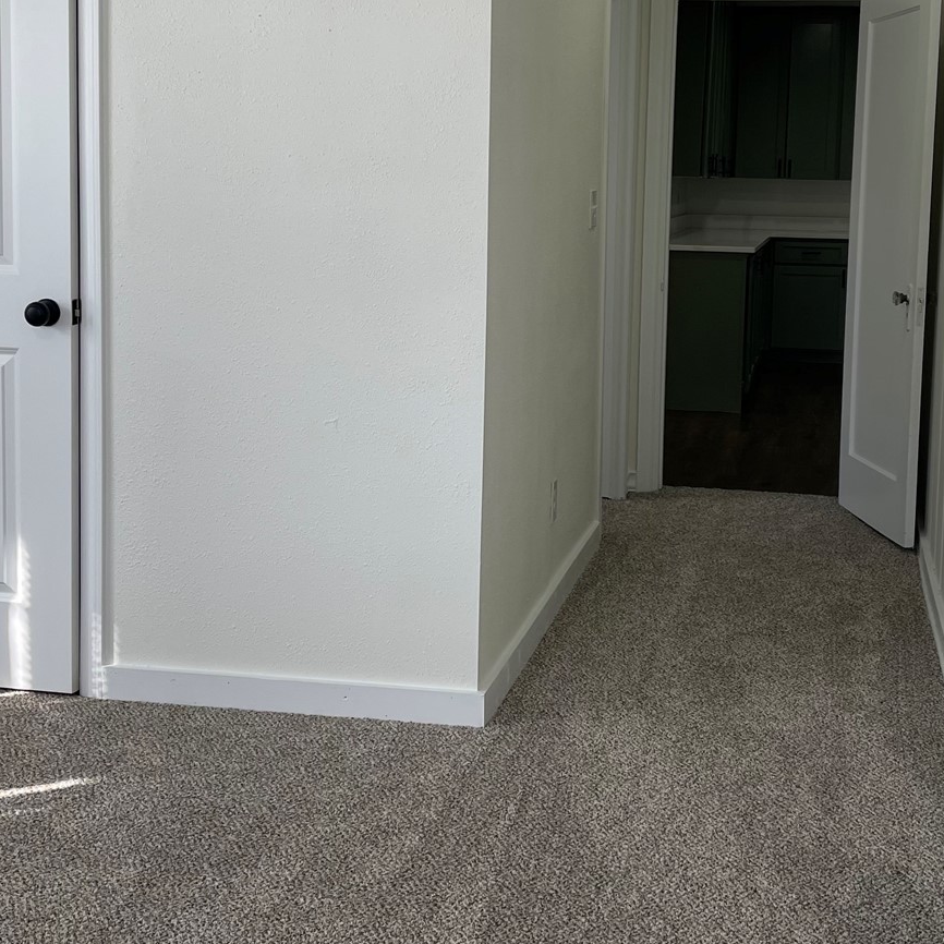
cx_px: 571
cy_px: 330
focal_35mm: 49
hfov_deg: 34.6
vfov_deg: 34.4
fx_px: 1512
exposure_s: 1/202
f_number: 1.6
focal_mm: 5.1
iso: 32
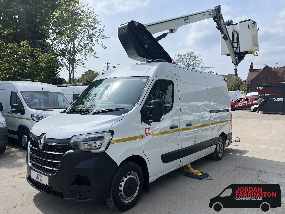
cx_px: 142
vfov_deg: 53.1
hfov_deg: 67.3
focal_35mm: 26
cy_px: 107
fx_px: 214
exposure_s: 1/5319
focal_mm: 5.1
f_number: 1.6
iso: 50
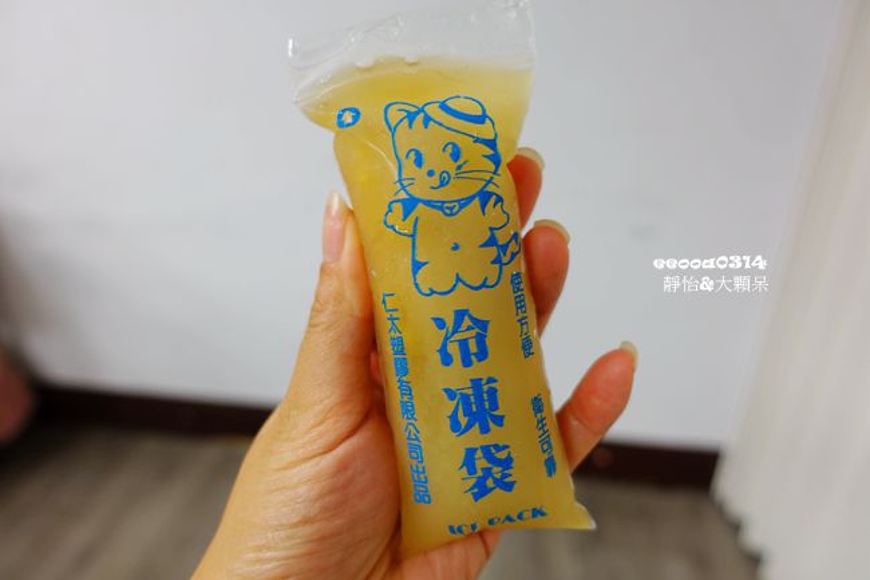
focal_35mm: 24
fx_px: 580
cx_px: 435
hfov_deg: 73.8
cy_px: 290
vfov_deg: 53.1
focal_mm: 8.8
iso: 125
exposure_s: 1/30
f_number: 2
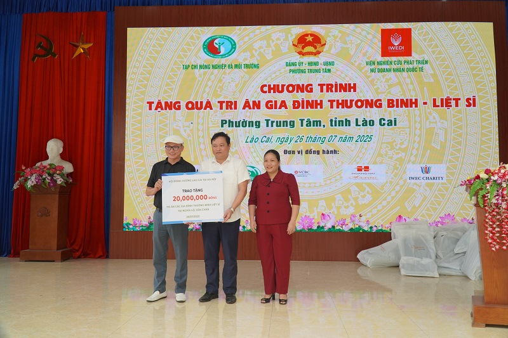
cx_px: 254
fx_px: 423
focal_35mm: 30
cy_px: 169
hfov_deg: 61.9
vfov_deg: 43.6
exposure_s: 1/160
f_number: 4
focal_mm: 20
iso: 250
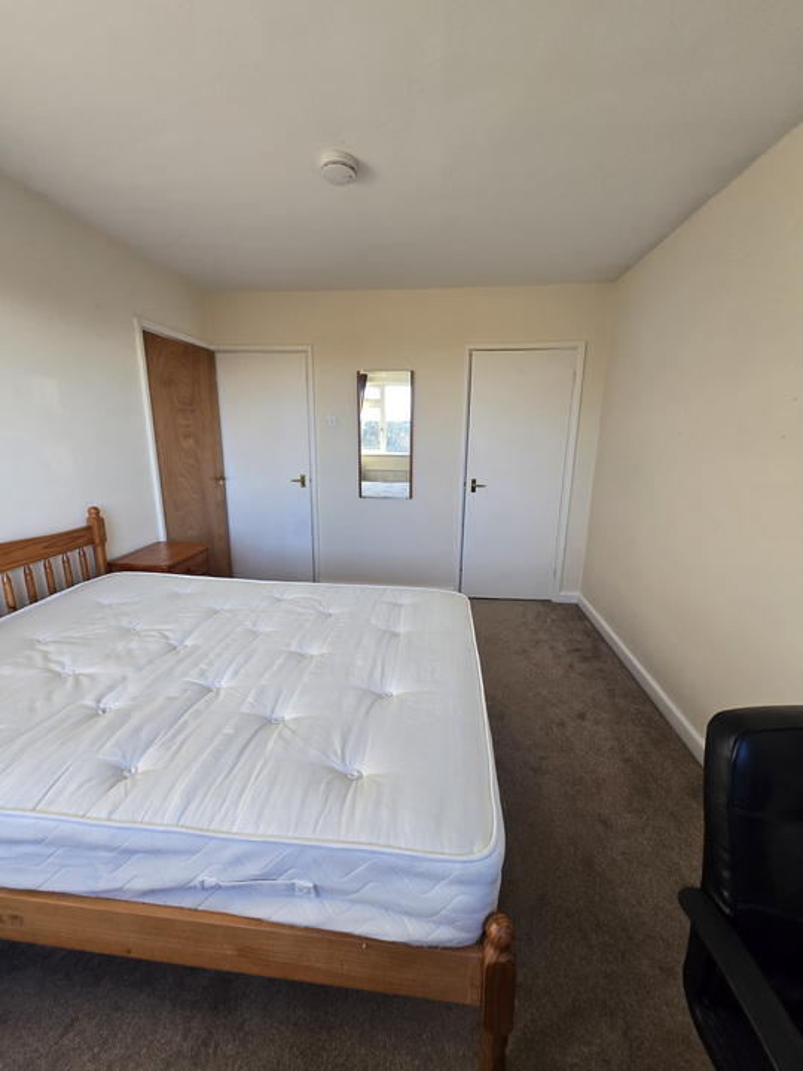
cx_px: 402
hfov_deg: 89.9
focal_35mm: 13
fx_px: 402
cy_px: 536
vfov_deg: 106.2
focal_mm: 1.7
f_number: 2.2
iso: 50
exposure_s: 1/50
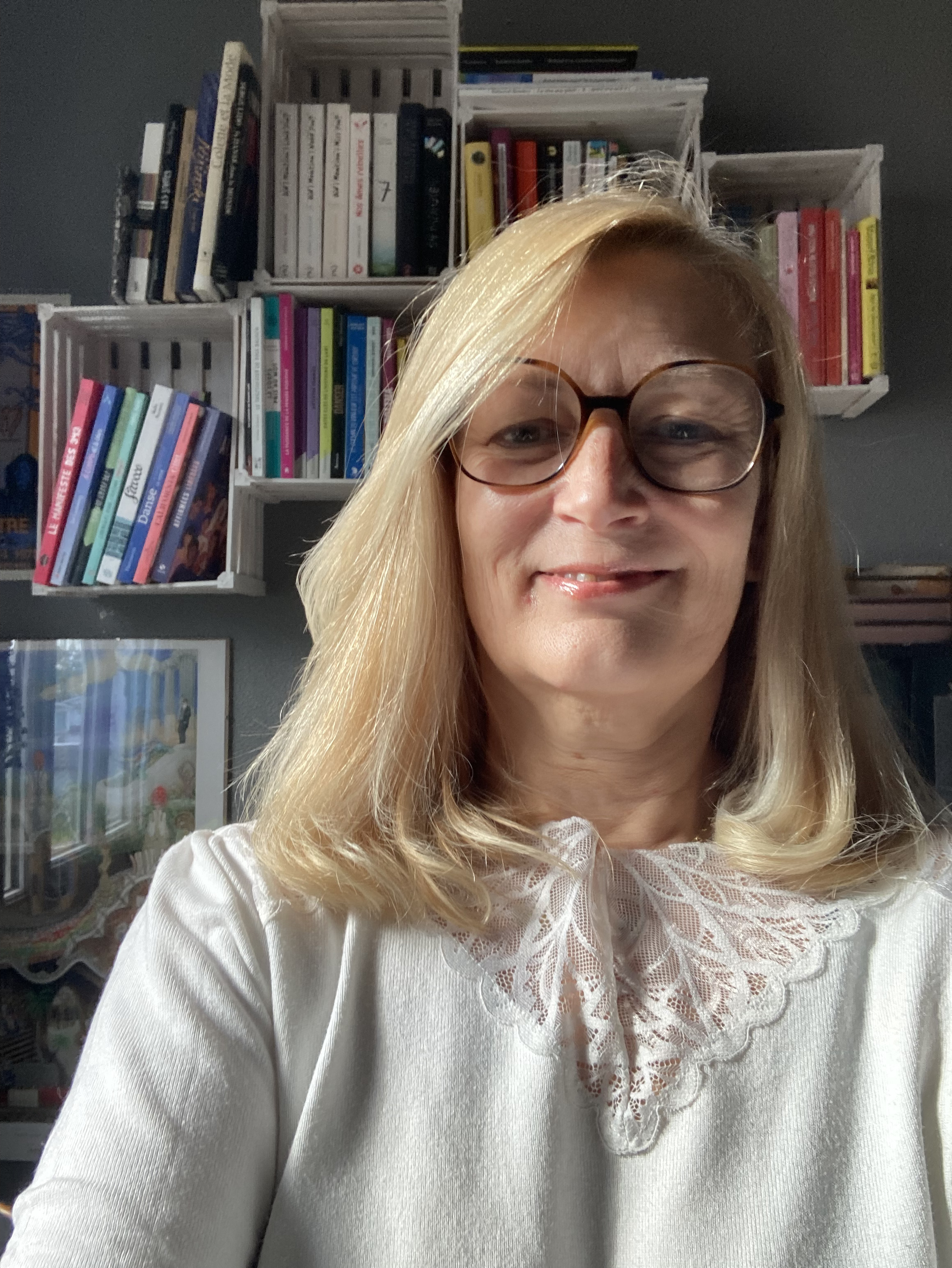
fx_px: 1172
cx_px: 476
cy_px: 634
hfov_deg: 44.2
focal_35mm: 32
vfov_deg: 56.8
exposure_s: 1/80
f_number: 2.2
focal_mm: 2.87
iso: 80
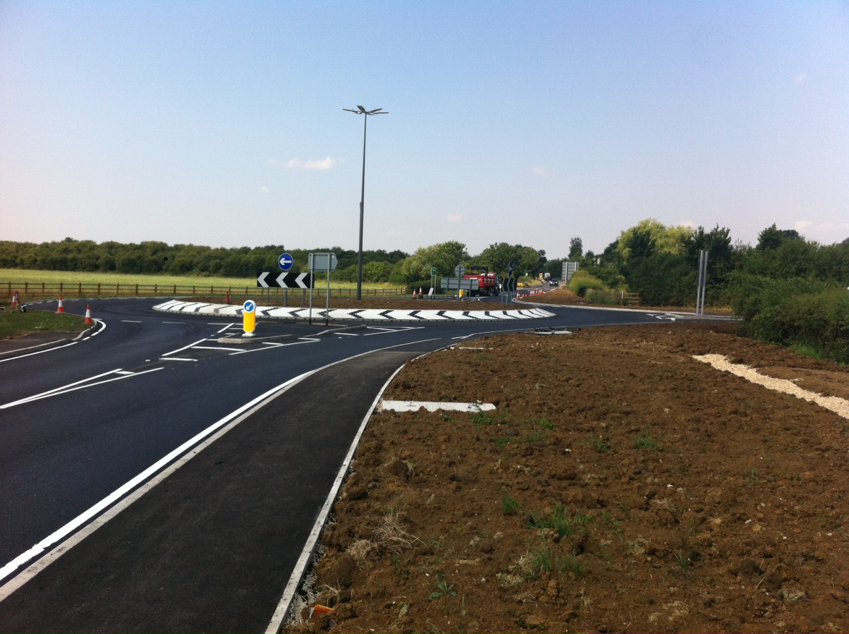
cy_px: 317
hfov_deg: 52.7
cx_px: 424
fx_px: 857
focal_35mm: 35
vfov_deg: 40.6
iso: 80
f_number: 2.8
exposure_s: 1/1117
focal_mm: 3.85
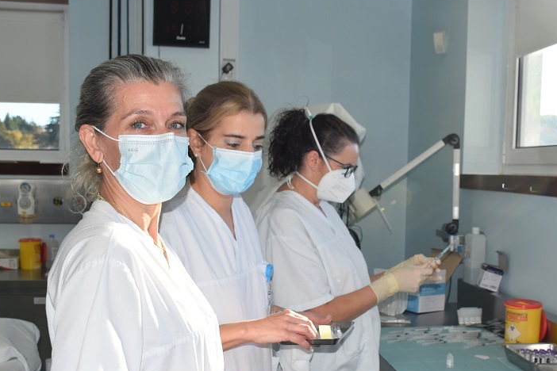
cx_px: 334
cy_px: 239
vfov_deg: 28.5
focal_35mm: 47
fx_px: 727
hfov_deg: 41.7
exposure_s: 1/200
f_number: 7.1
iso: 100
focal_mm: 22
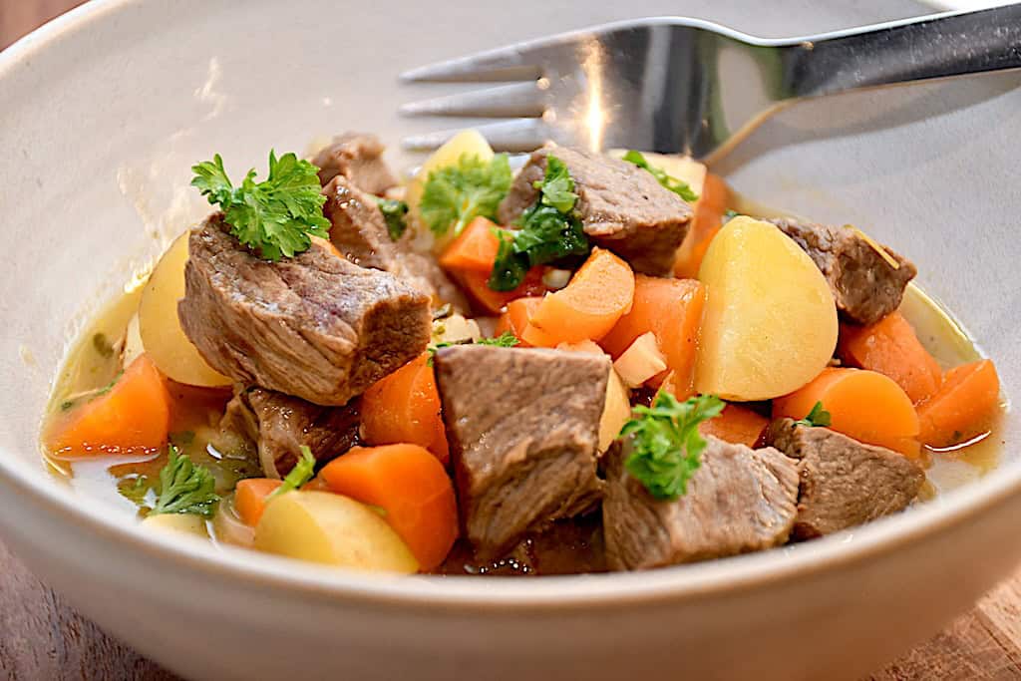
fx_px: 2808
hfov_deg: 20.6
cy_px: 340
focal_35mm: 99
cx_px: 510
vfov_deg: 13.8
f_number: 5
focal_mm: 66
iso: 1250
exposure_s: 1/60
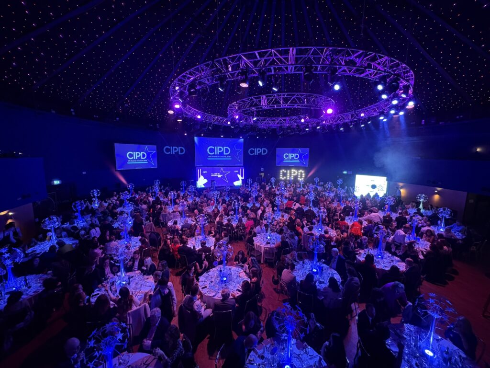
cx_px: 245
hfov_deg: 102.1
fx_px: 198
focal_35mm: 14
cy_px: 184
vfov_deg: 85.7
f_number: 2.2
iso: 800
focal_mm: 2.22
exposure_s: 1/53
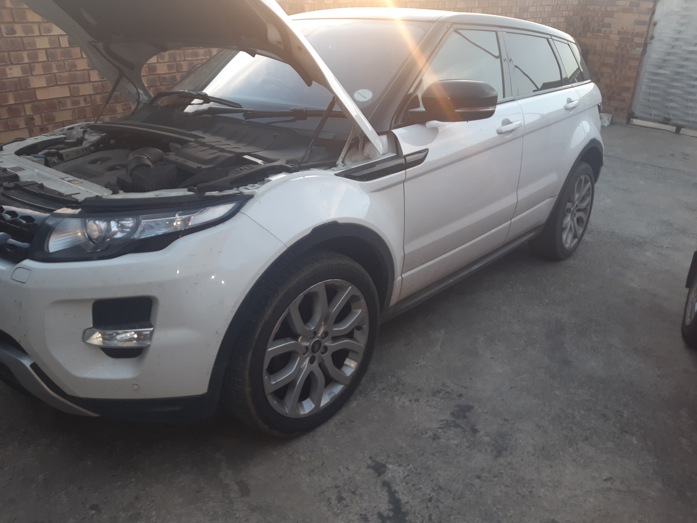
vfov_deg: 53.1
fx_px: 524
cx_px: 348
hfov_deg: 67.3
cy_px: 262
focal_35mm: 26
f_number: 1.7
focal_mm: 3.92
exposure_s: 1/50
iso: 50
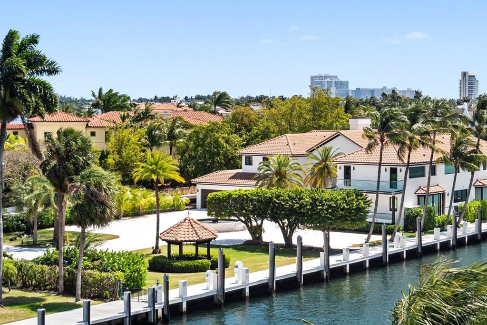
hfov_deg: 26.1
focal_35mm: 76
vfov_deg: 17.9
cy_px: 105
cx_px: 399
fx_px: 1028
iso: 250
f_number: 8
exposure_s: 1/800
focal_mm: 38
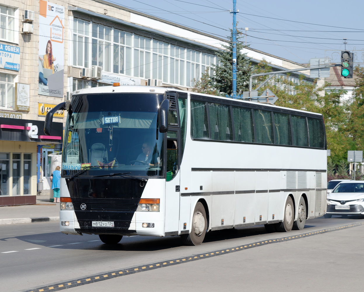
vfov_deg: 16.4
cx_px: 186
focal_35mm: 94
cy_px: 147
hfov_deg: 20.5
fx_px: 1008
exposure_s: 1/250
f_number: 9
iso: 100
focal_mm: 55
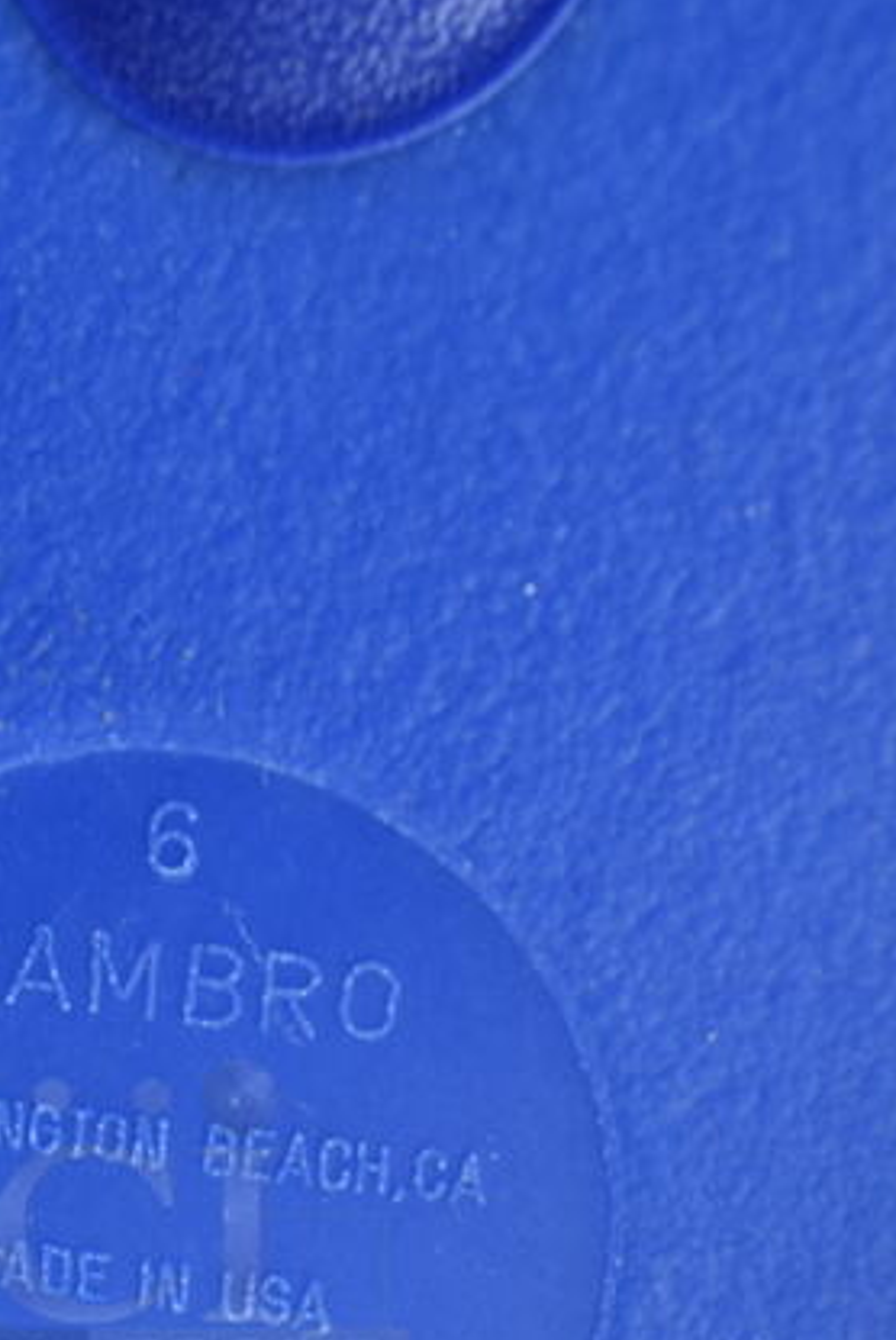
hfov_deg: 19.3
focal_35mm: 69
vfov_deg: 28.0
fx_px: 2575
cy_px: 1229
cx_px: 52
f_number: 8
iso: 140
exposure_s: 1/60
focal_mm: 21
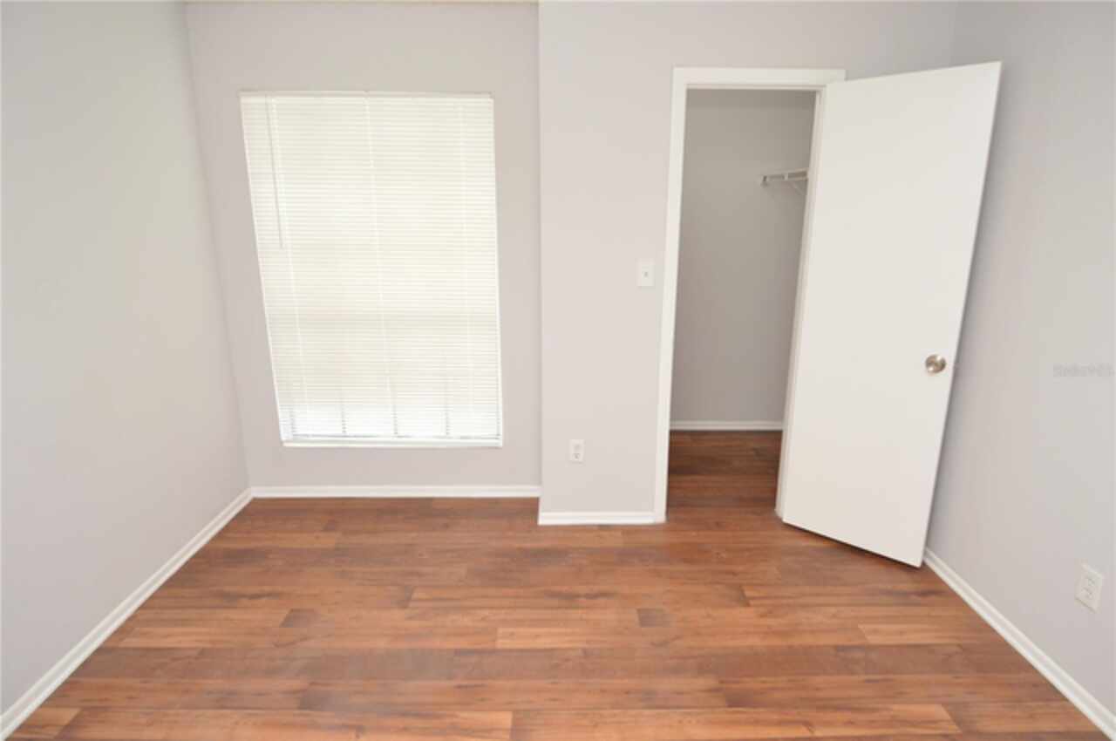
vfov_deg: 67.2
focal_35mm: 18
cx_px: 558
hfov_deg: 90.1
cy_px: 370
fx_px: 557
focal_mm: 12
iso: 500
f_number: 4
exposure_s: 1/60
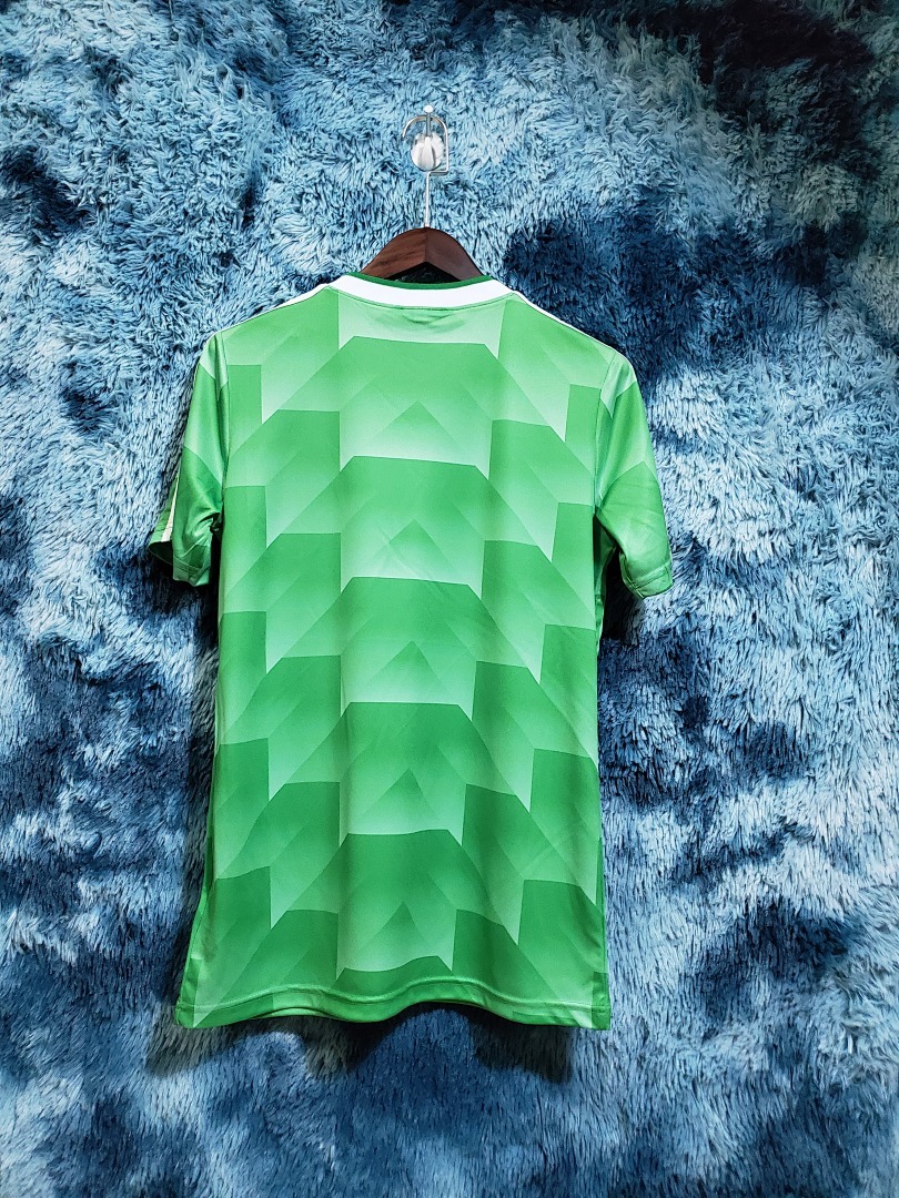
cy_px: 599
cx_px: 450
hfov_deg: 53.1
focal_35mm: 26
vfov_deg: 67.3
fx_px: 900
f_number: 1.5
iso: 640
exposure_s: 1/50
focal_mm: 4.3
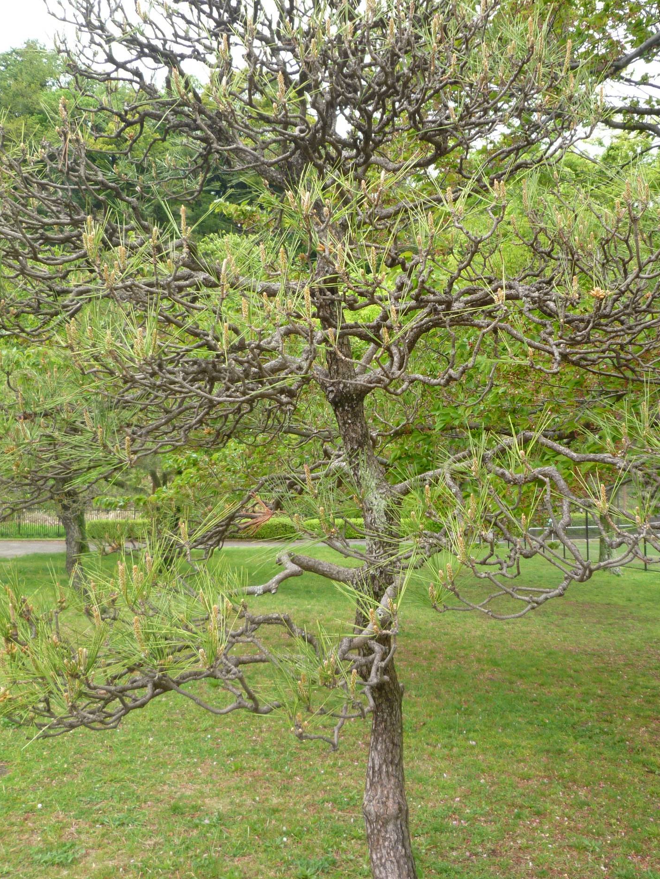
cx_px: 401
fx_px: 864
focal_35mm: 34
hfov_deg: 41.6
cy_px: 438
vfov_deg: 54.0
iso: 80
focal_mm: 4.5
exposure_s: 1/100
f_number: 2.8
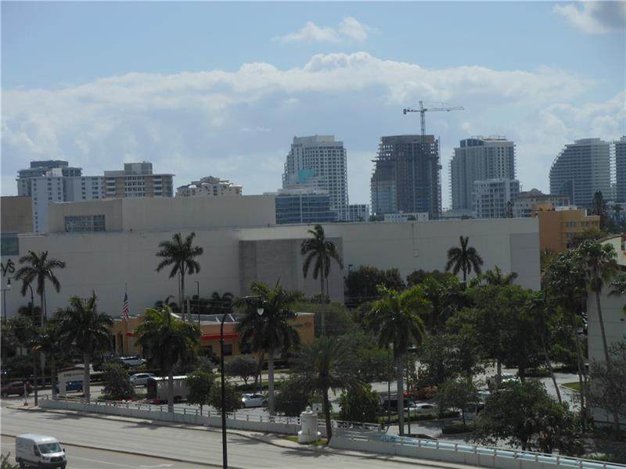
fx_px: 2007
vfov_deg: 13.3
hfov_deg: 17.7
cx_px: 313
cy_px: 234
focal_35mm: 111
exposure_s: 1/1500
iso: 80
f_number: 4.8
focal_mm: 19.7
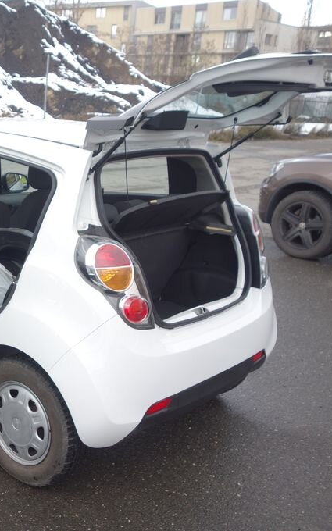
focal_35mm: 43
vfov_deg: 46.2
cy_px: 266
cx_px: -34
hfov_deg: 27.3
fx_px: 623
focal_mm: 10.4
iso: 125
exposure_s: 1/100
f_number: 3.2
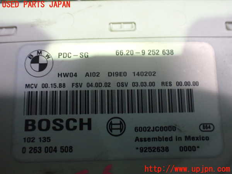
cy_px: 87
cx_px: 116
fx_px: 201
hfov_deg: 60.0
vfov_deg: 46.8
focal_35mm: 30
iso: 800
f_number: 2.3
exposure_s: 1/30
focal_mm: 5.4
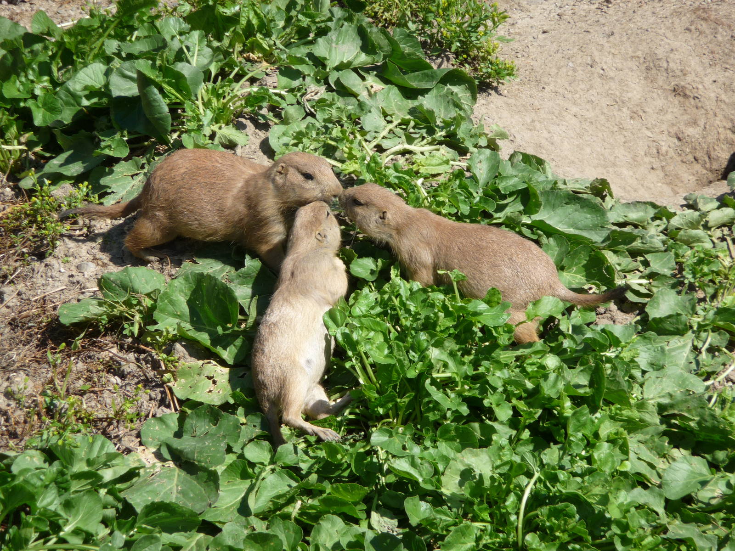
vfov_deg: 5.3
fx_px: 5945
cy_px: 276
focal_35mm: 280
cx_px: 368
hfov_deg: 7.1
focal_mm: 47
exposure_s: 1/400
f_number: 4.9
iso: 100
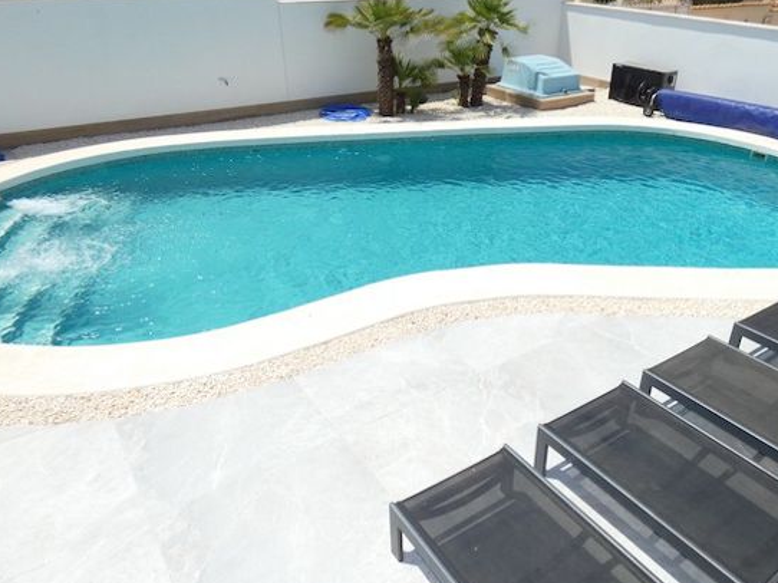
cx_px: 446
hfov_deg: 67.0
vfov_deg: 53.0
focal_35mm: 26
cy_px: 294
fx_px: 584
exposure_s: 1/2000
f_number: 2.8
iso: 80
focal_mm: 3.6
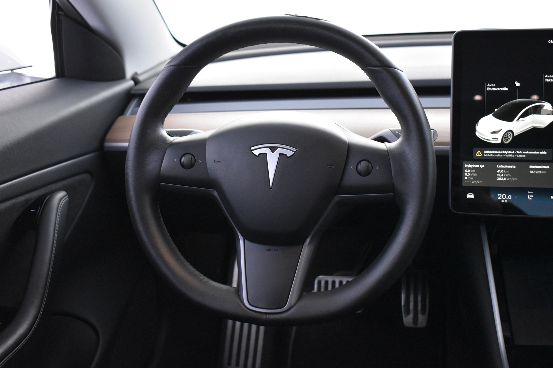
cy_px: 184
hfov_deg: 42.3
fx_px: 714
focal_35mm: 46
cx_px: 276
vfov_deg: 28.9
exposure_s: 1/20
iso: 3200
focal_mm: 31
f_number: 4.2
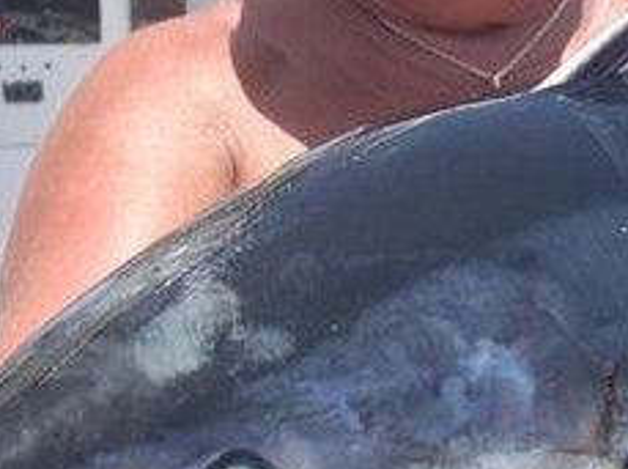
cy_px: 159
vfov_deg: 14.4
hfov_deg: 19.0
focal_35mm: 102
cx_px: 532
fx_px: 1848
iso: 64
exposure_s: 1/155
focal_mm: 6.2
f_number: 5.6
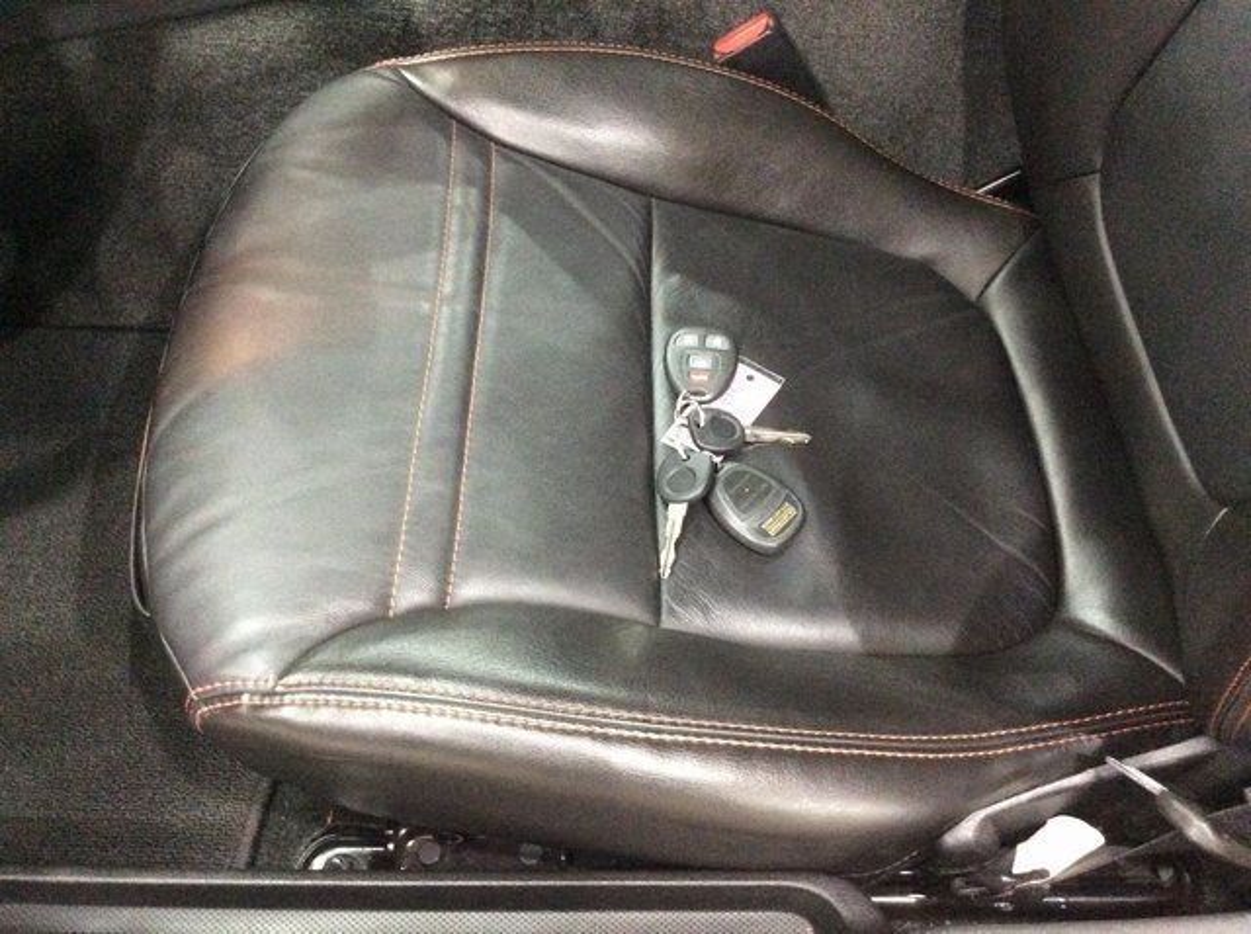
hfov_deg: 56.9
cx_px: 626
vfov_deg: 44.1
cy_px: 467
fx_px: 1155
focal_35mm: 32
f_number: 2.4
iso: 500
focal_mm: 3.3
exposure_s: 1/15
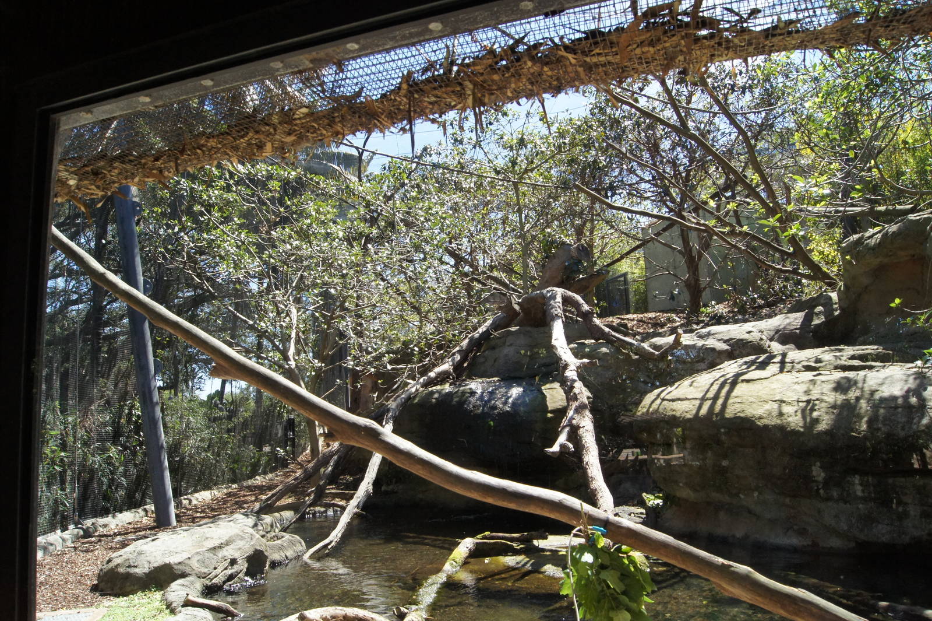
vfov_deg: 47.9
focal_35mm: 27
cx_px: 466
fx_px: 699
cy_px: 310
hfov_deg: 67.4
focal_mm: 18
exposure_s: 1/200
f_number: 10
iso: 800
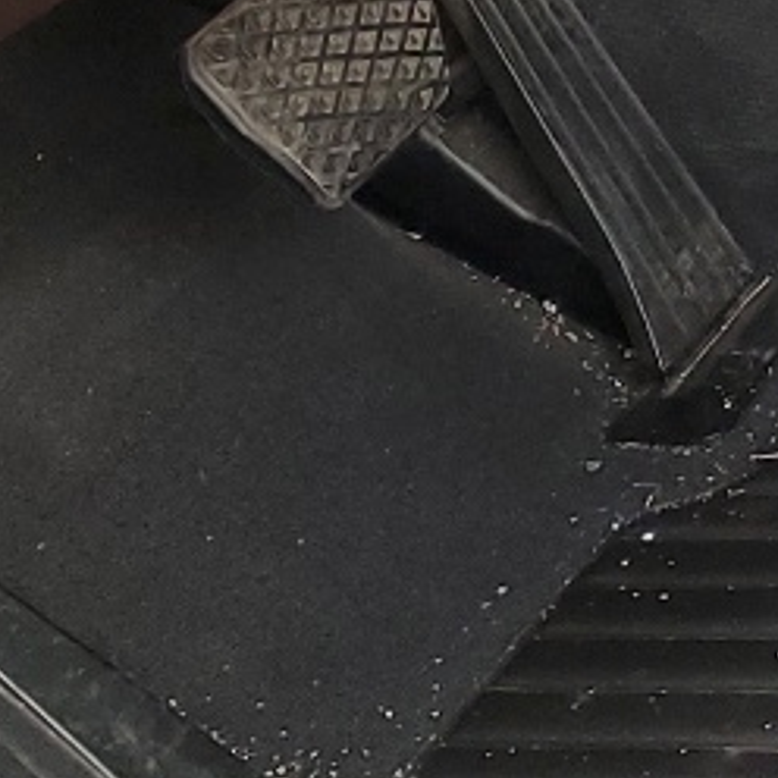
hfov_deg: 10.0
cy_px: -496
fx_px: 3763
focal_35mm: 148
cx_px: 2023
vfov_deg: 11.2
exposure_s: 1/120
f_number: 1.5
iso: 83
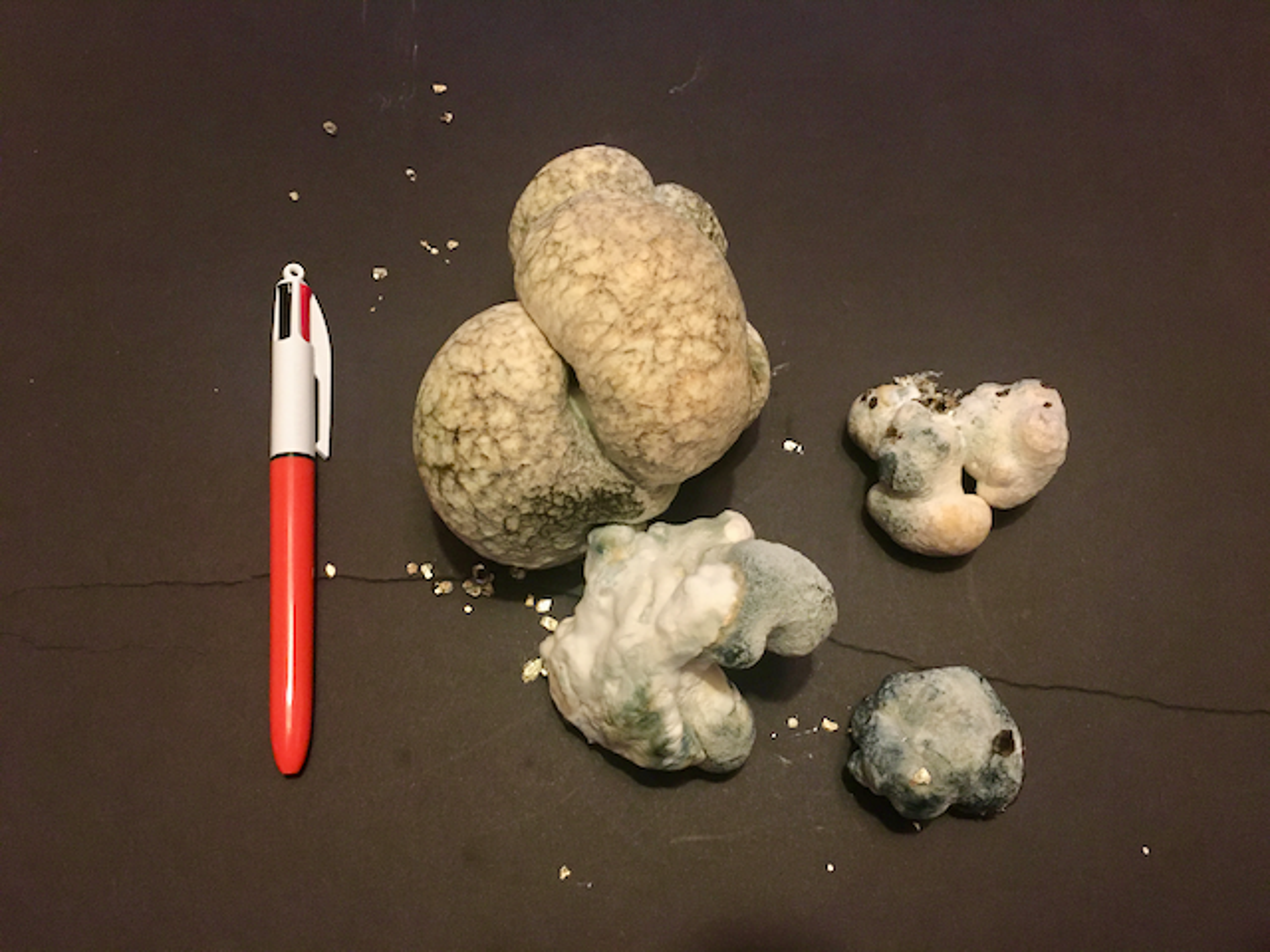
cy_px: 476
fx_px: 1064
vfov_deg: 48.2
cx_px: 635
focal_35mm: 29
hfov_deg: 61.7
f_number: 2.2
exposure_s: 1/17
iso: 250
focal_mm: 4.15
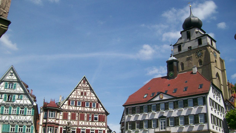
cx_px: 119
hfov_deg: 51.6
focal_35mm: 39
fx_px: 244
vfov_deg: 30.2
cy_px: 89
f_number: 7.2
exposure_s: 1/335
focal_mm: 5.8
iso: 80
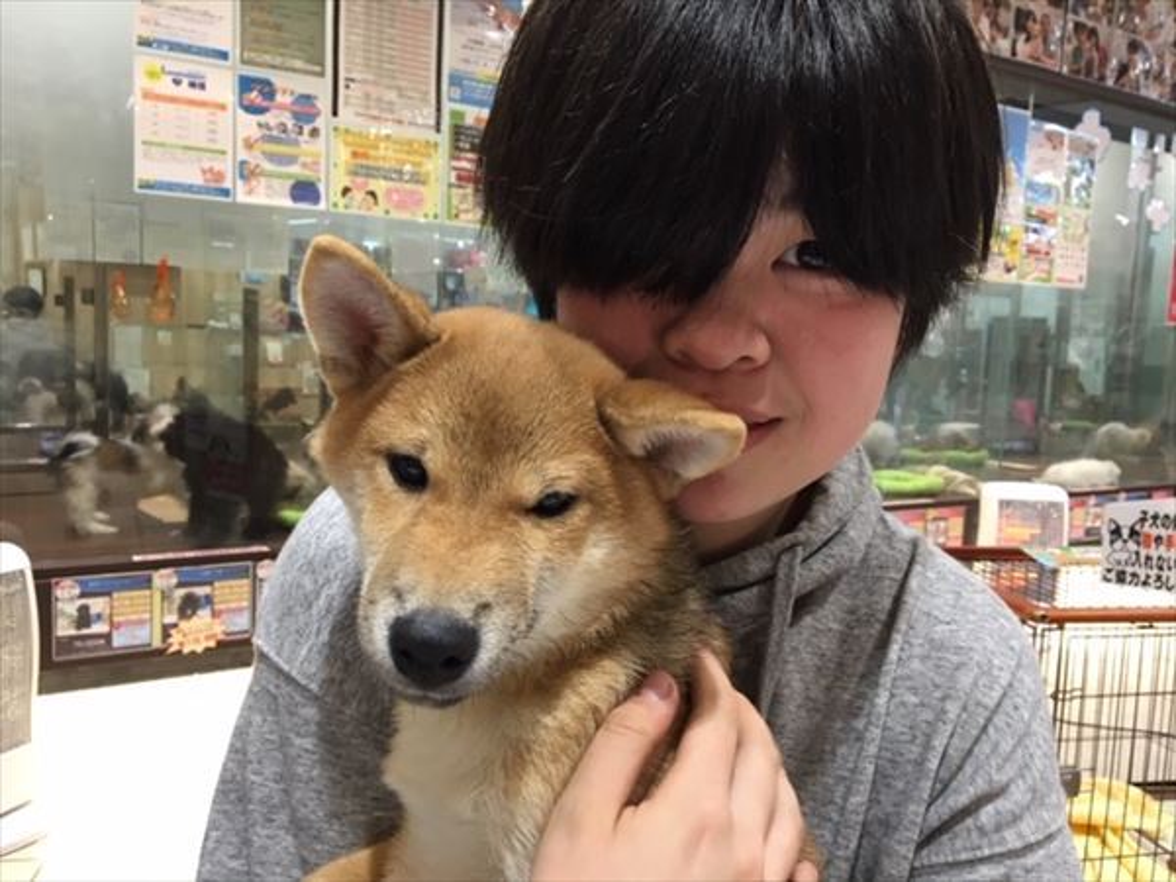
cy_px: 441
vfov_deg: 48.2
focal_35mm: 29
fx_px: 985
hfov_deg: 61.7
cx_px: 588
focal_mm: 4.15
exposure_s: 1/30
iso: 64
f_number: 2.2
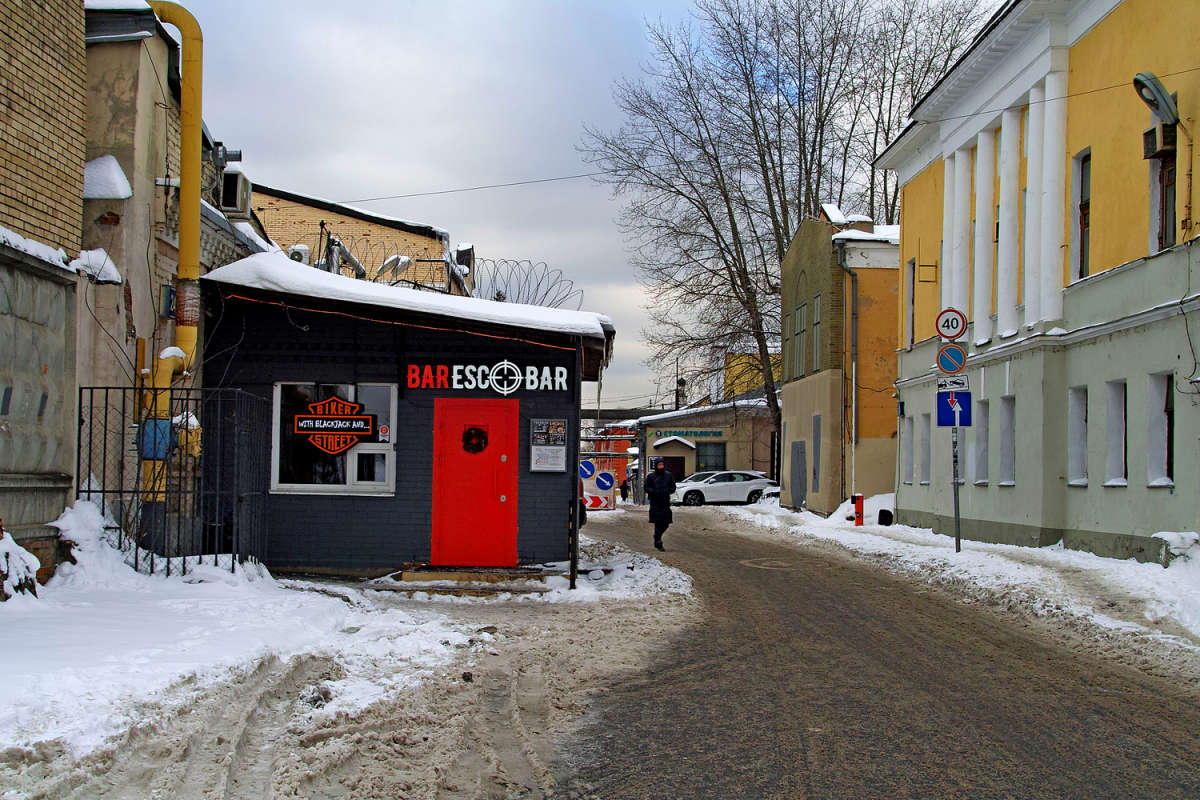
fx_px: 1633
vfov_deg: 27.5
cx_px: 600
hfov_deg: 40.3
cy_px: 400
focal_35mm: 49
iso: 100
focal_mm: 29
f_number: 9
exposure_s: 1/160
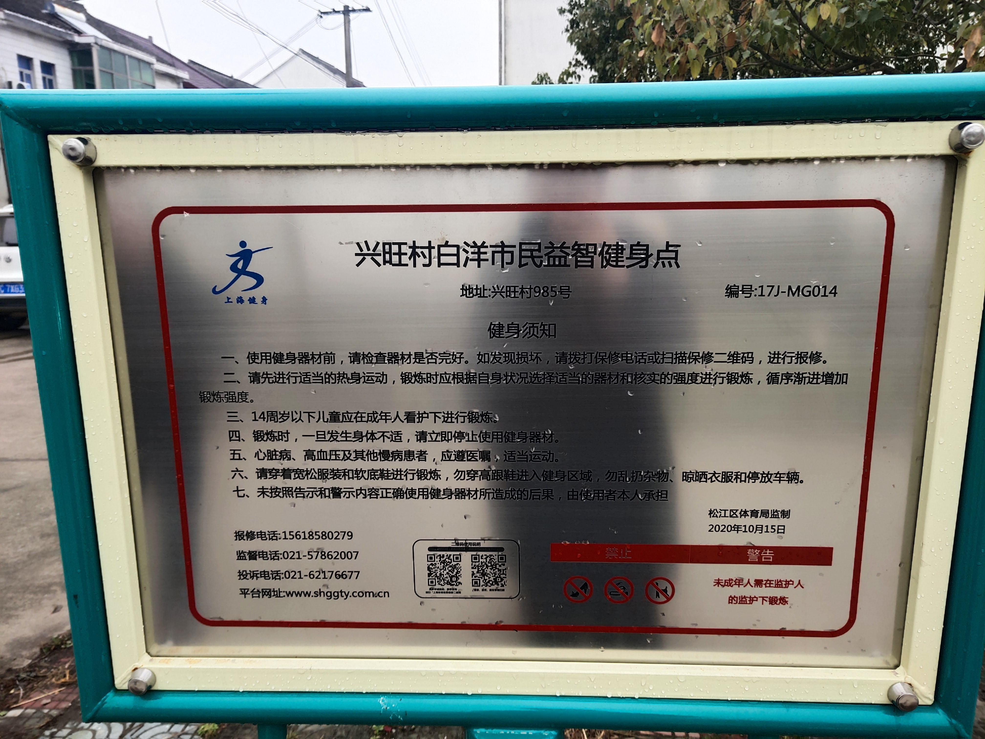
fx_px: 854
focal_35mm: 30
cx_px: 492
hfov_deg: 60.0
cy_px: 370
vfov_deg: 46.8
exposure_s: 1/2279
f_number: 1.79
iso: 50
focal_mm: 4.35
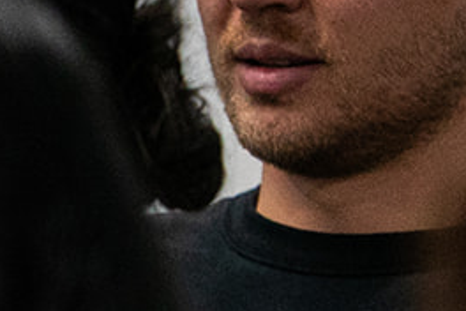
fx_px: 17875
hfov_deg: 1.5
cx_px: -927
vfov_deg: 1.0
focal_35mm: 1381
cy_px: 386
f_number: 5.6
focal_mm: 228
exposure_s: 1/250
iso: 3200
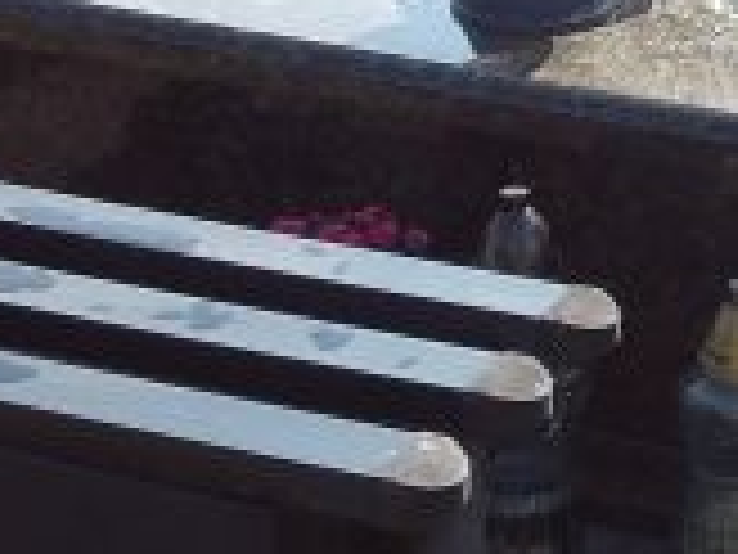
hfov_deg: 17.4
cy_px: -23
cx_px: 824
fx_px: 2324
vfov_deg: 13.4
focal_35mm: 109
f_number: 1.9
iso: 40
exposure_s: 1/724
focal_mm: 2.91
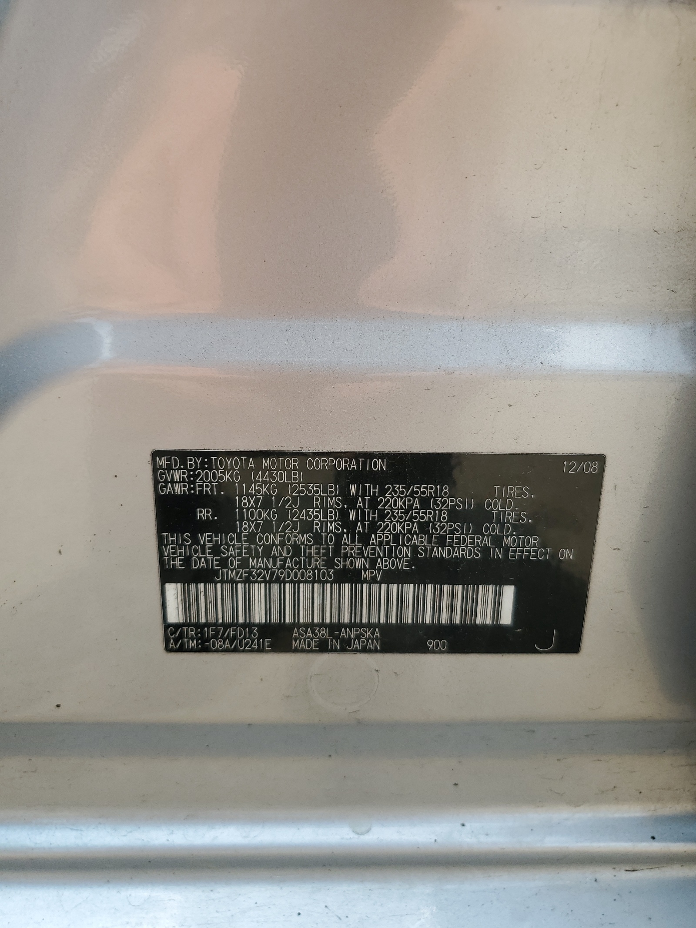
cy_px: 464
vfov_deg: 67.3
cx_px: 348
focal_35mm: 26
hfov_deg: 53.1
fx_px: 697
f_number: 1.5
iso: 50
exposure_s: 1/1000
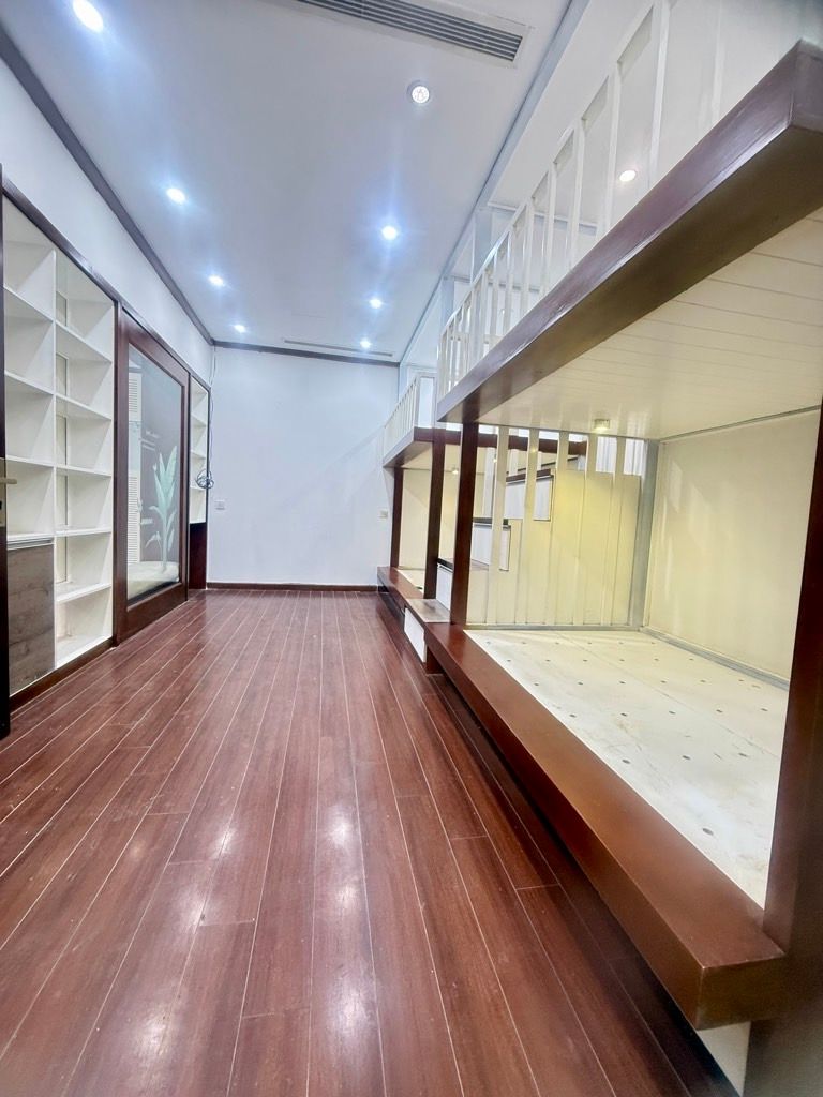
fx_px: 444
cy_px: 548
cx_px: 412
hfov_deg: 85.7
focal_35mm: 14
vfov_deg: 102.1
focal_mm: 2.22
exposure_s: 1/50
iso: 400
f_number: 2.2
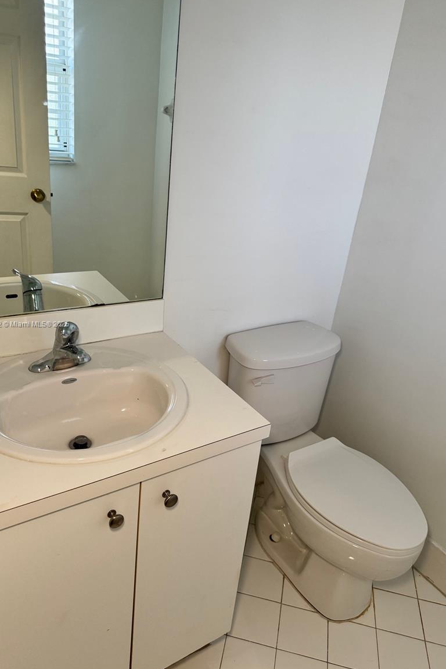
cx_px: 224
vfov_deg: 69.4
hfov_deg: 49.6
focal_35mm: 26
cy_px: 325
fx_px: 483
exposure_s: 1/121
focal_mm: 6.86
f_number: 1.78
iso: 160
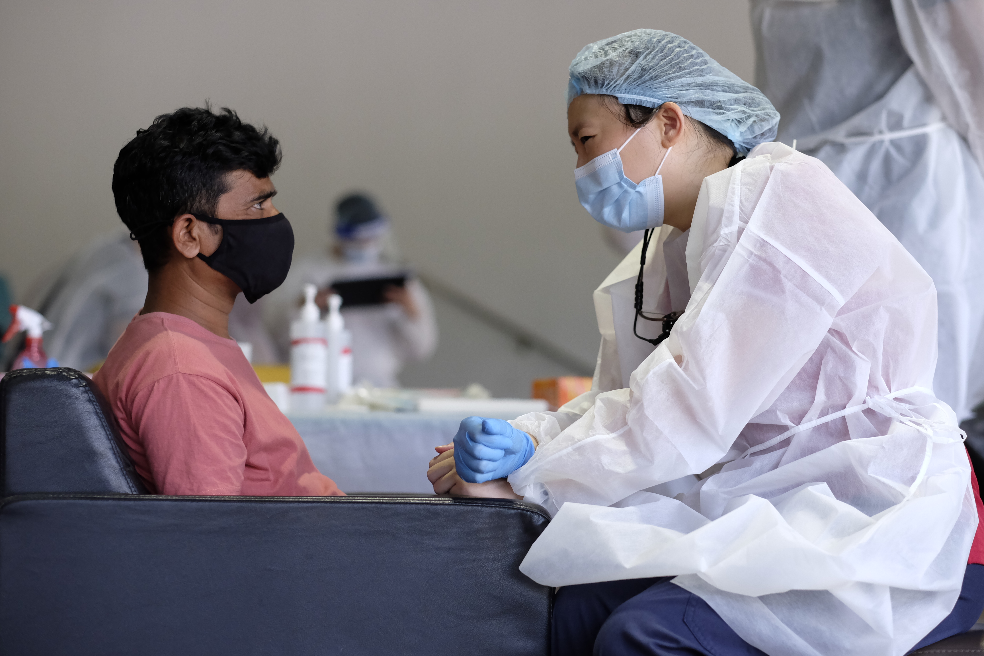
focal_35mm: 84
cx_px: 492
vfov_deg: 16.3
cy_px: 328
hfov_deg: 24.2
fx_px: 2296
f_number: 2
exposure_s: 1/1000
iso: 1600
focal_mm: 56
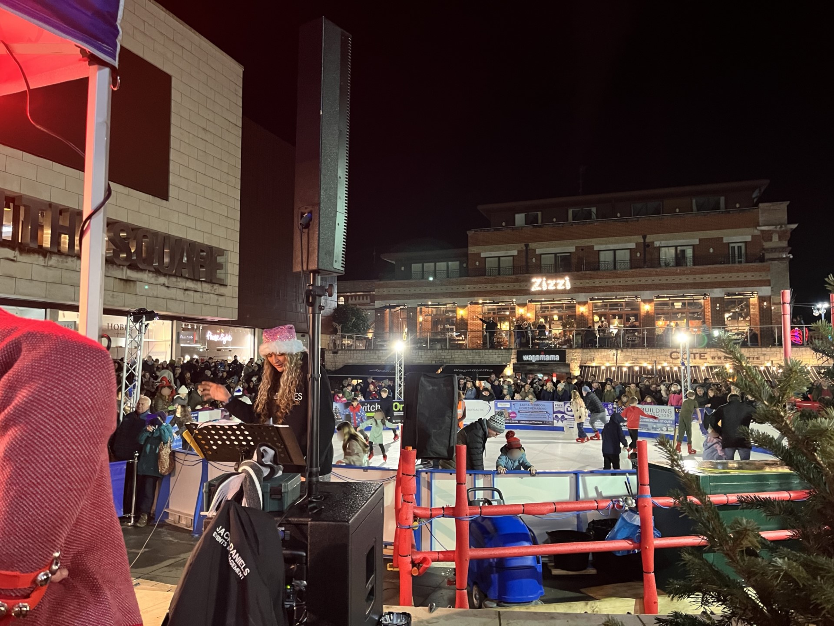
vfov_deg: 53.1
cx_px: 417
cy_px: 313
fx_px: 626
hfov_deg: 67.3
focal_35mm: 26
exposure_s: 1/33
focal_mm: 5.1
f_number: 1.6
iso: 500
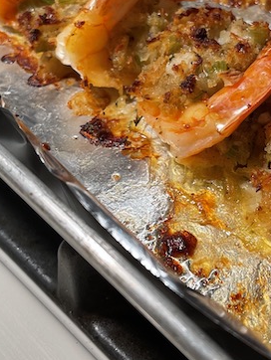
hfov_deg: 21.8
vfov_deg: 28.9
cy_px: 143
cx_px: 193
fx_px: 699
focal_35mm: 67
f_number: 1.6
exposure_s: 1/60
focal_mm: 5.1
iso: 80
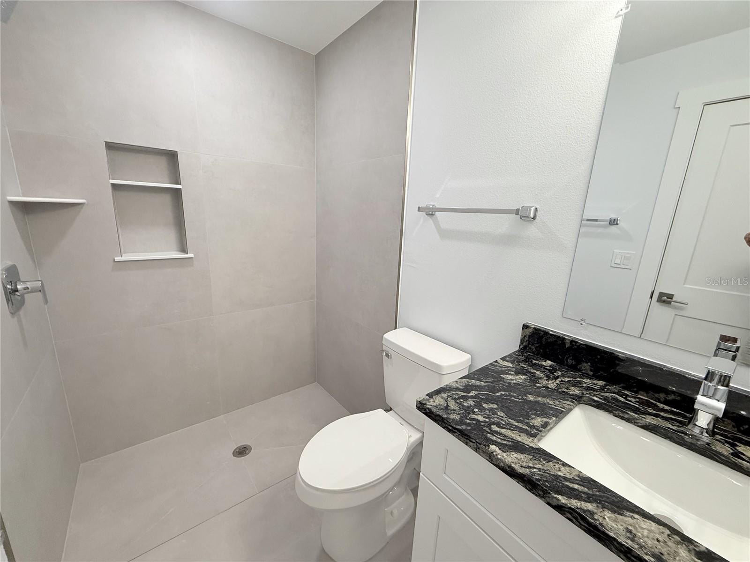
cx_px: 375
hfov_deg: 102.1
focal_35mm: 14
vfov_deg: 85.7
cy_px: 281
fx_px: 303
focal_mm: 2.22
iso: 250
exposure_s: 1/120
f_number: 2.2
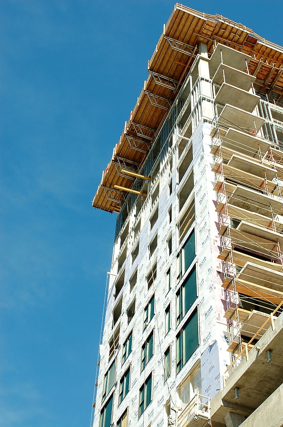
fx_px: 603
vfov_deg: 38.9
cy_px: 214
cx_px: 142
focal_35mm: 51
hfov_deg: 26.4
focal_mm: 34
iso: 280
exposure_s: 1/250
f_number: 10
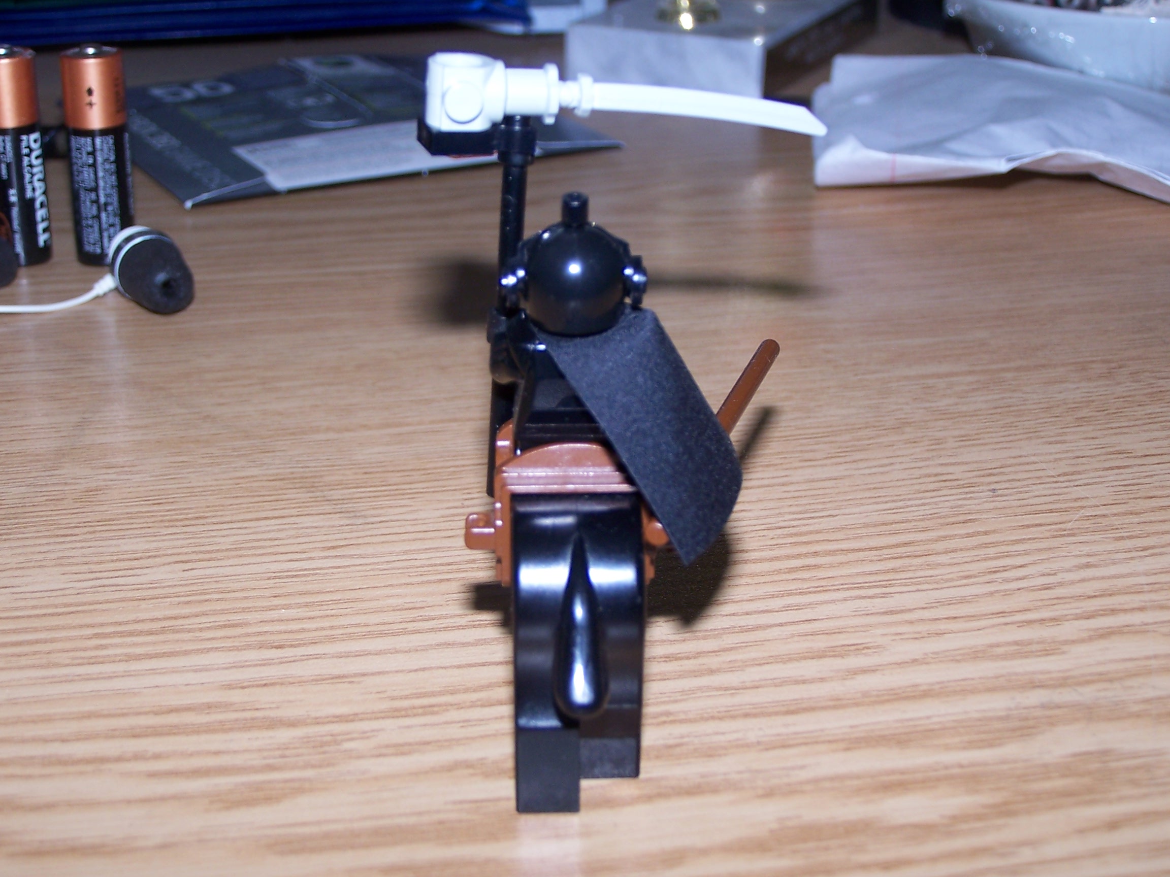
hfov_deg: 30.3
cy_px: 438
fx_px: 2163
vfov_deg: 22.9
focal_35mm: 64
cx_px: 585
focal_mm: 10.7
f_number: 3.2
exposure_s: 1/60
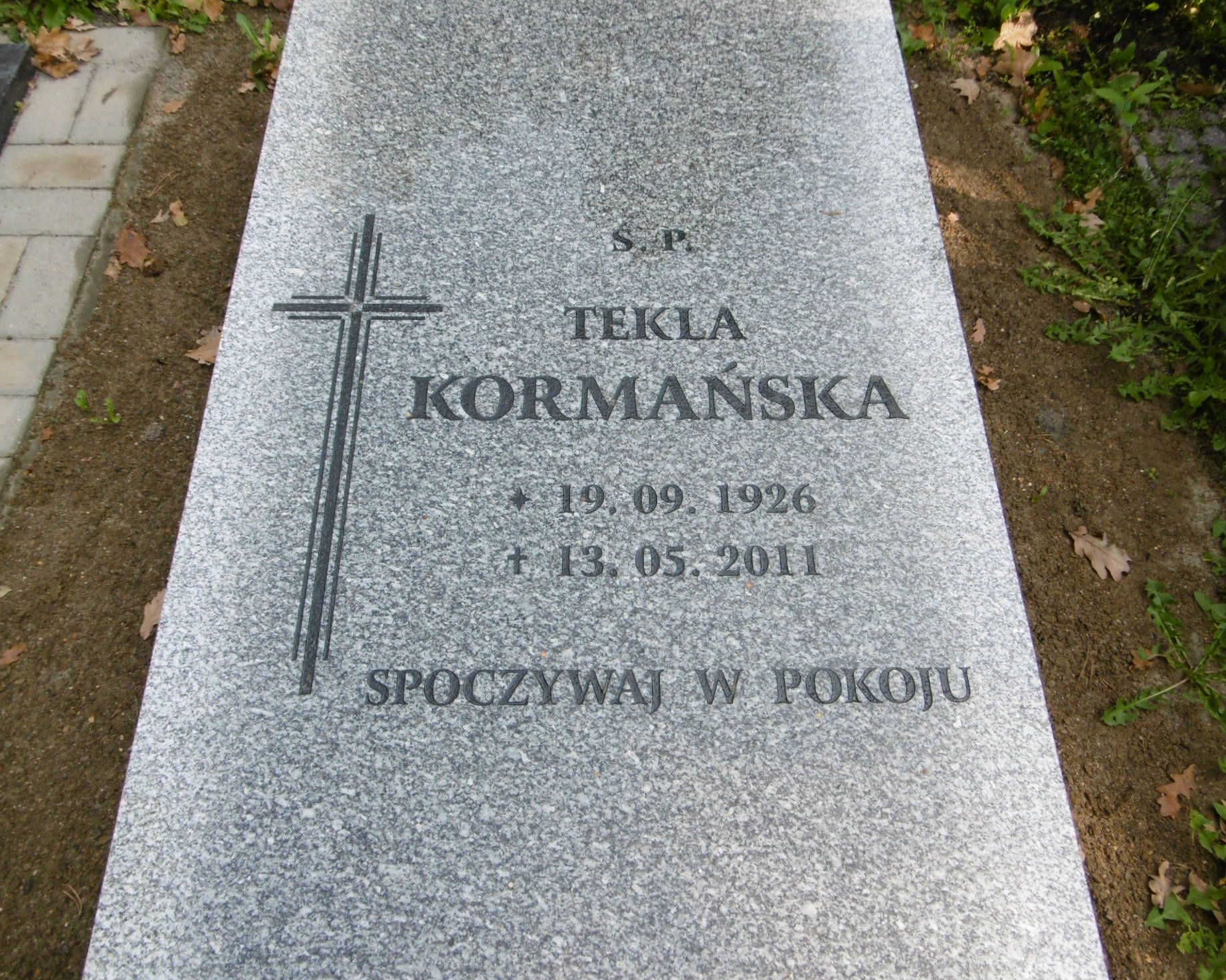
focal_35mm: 26
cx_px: 601
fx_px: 943
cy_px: 509
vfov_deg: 54.9
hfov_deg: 66.0
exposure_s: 1/160
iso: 100
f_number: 3.1
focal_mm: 4.3
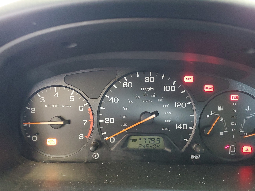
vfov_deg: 45.4
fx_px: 228
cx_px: 135
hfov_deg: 58.3
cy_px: 102
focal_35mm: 31
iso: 288
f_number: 1.5
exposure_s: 1/24
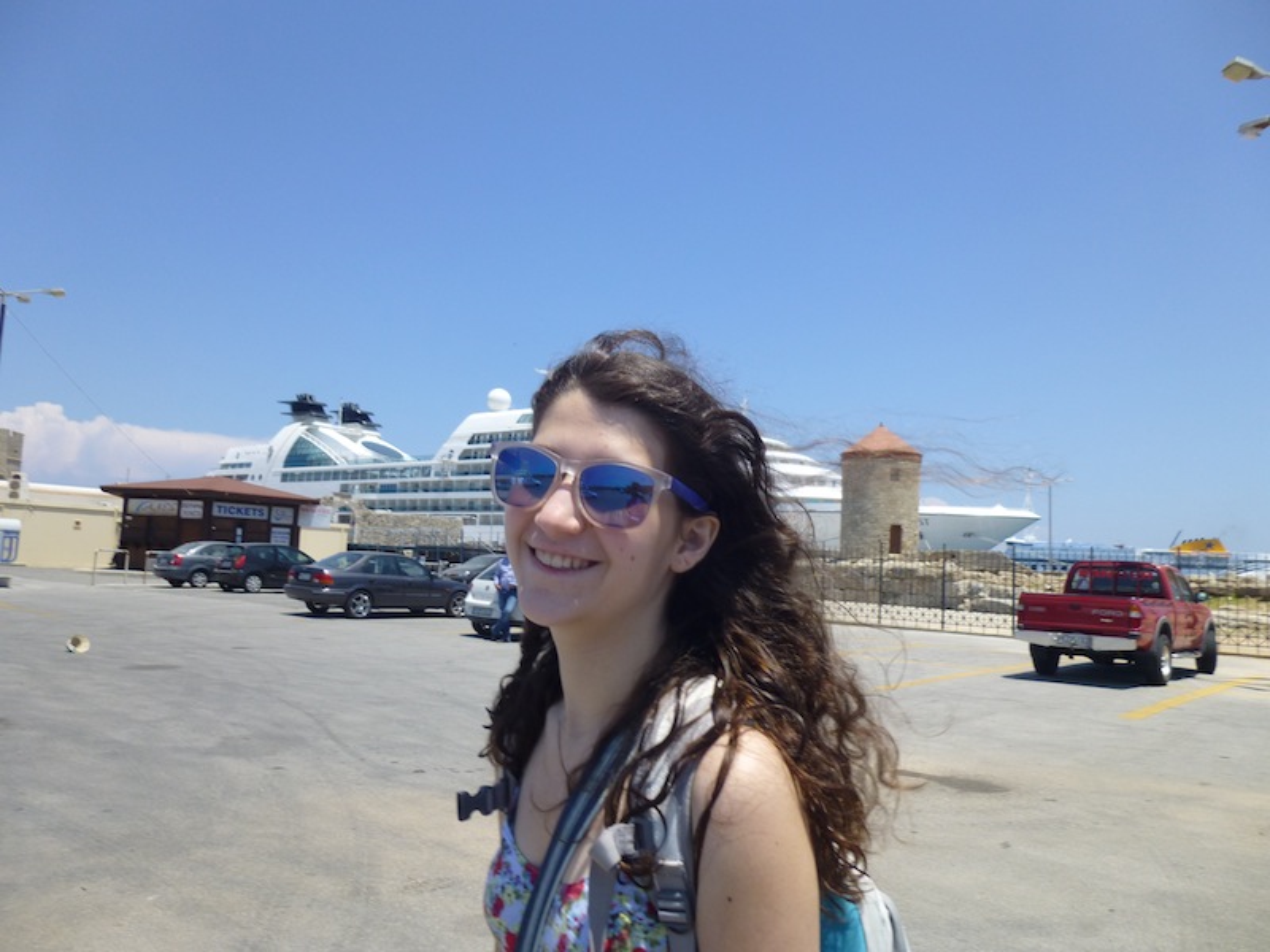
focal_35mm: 25
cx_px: 635
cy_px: 476
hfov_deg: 69.4
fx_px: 917
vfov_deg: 54.9
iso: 100
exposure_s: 1/200
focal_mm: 4.5
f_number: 9
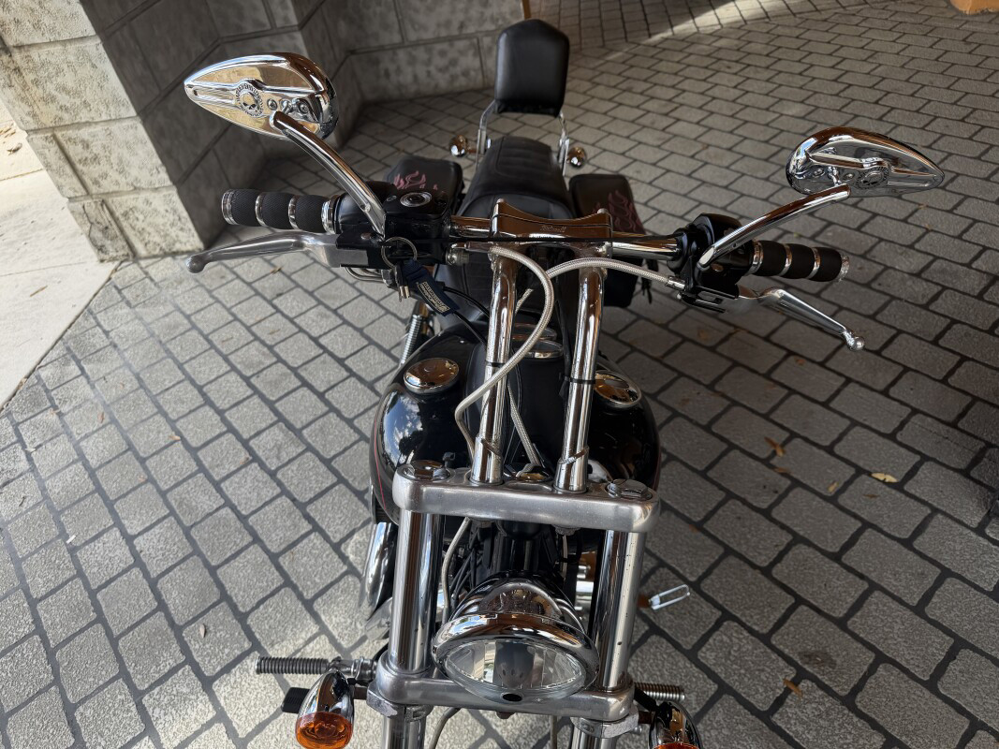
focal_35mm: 24
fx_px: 693
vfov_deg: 56.8
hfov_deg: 71.6
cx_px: 500
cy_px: 374
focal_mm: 6.76
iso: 80
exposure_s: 1/689
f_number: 1.78
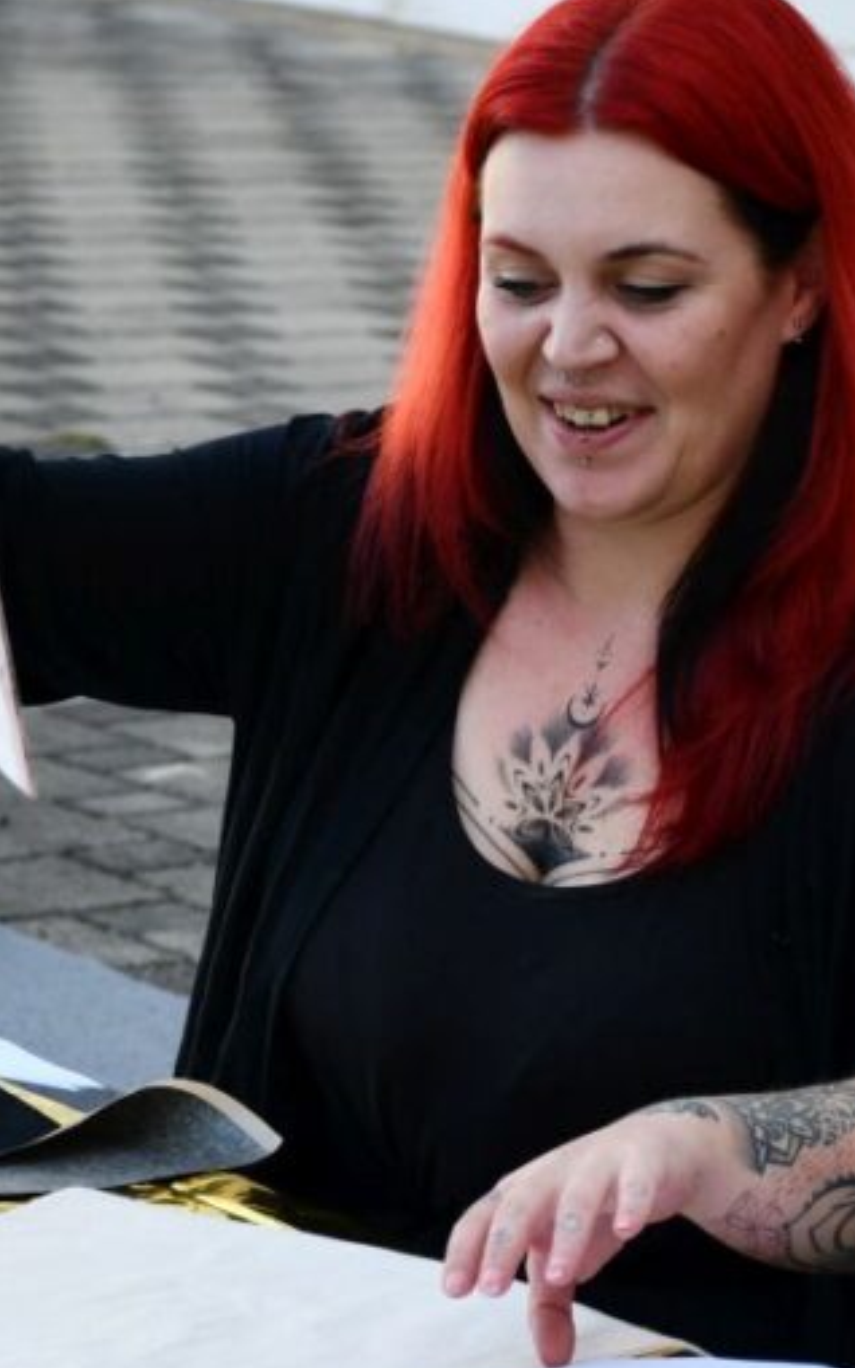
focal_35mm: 212
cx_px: 570
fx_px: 7906
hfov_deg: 6.2
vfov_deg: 9.9
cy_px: 812
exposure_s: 1/250
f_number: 5.6
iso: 320
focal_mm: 56
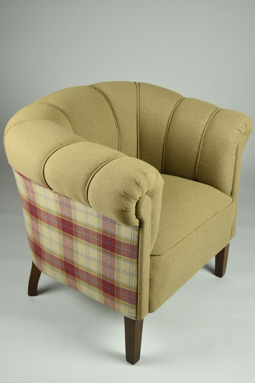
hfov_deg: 25.1
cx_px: 128
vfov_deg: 36.9
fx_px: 574
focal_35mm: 54
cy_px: 192
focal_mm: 36
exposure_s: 1/100
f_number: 4.8
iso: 800
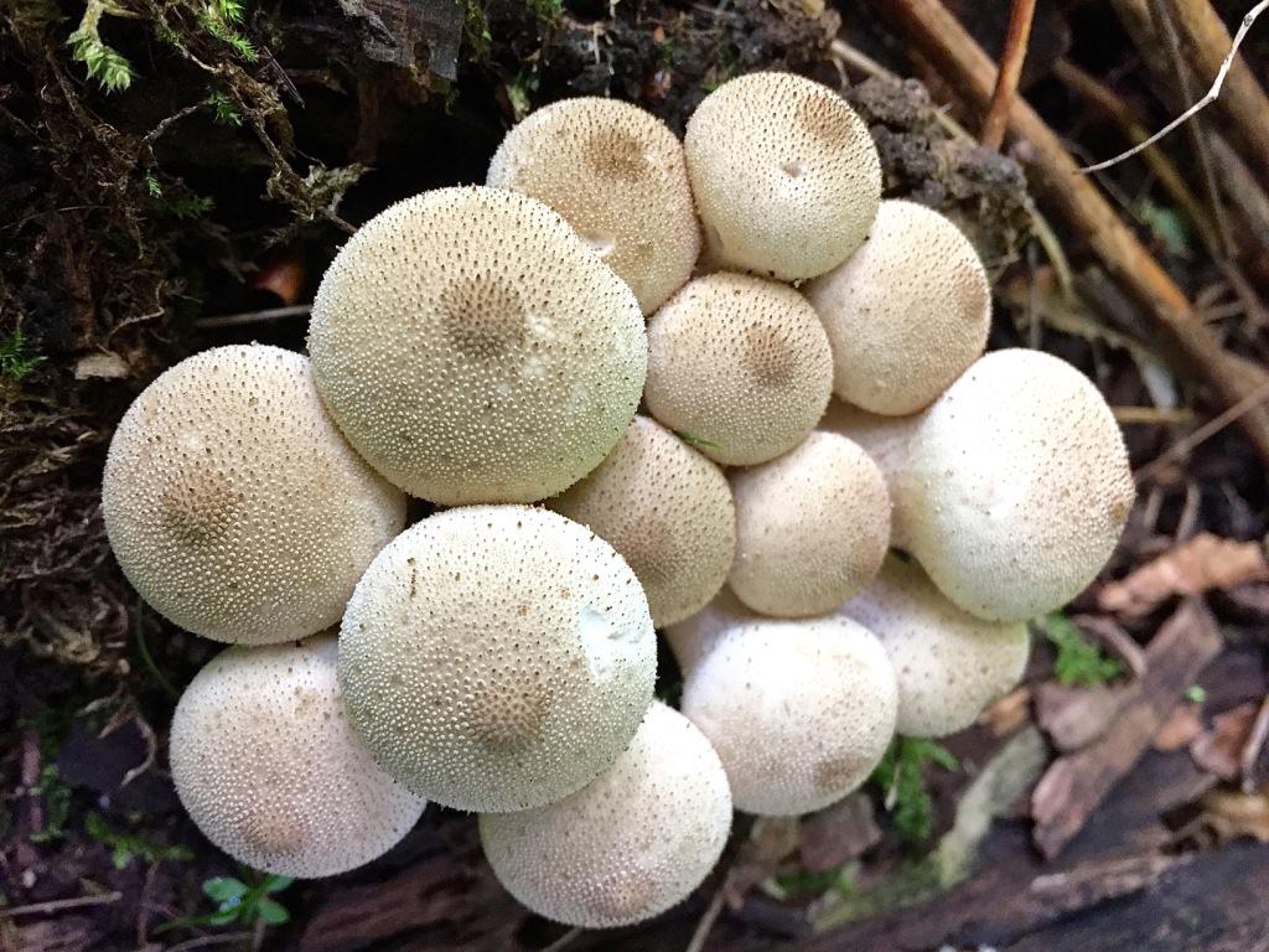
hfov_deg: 61.7
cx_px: 634
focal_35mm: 29
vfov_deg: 48.2
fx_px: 1063
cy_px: 476
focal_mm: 4.15
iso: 50
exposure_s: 1/30
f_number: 2.2
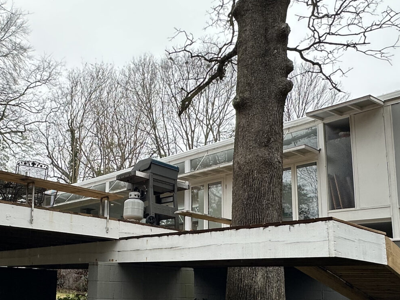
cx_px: 114
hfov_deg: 49.8
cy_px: 215
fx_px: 416
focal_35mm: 36
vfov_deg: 38.9
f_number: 2.2
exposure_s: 1/520
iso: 40
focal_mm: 2.22
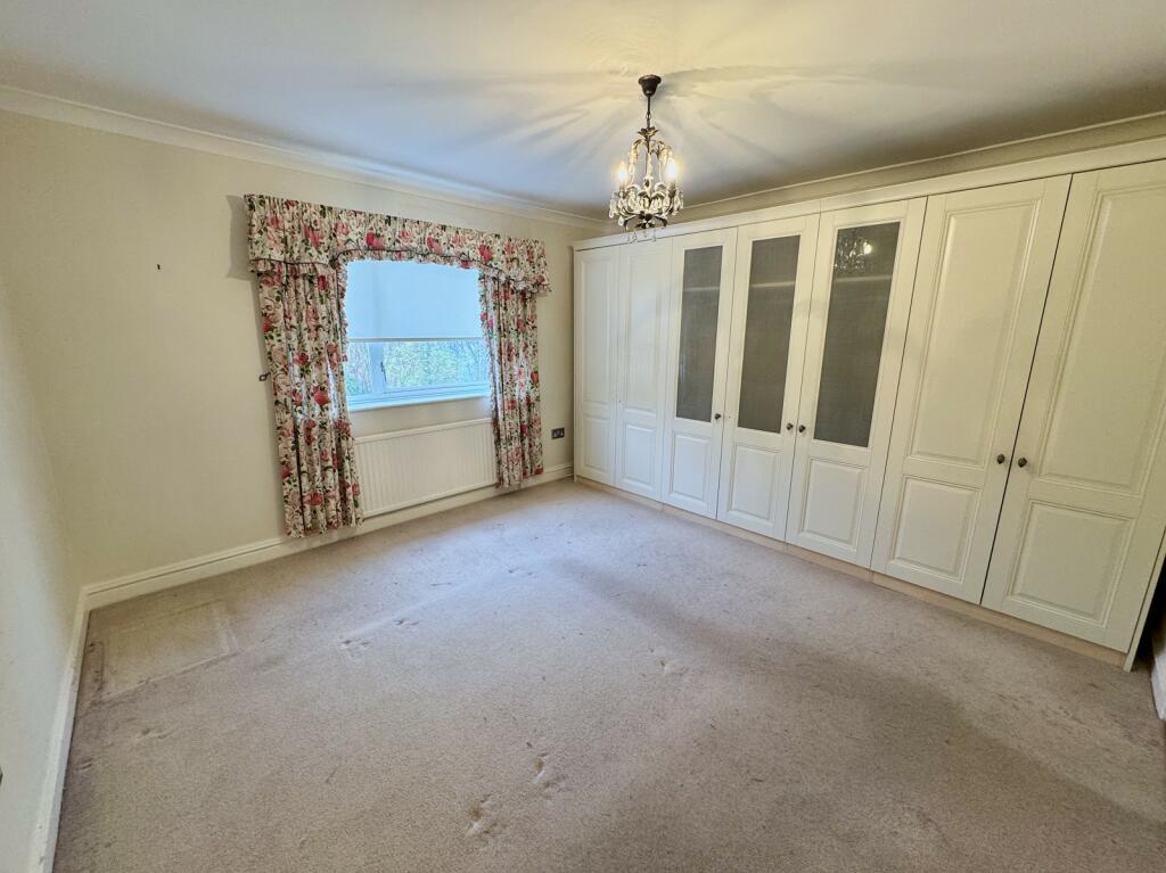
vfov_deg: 85.6
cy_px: 436
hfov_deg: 102.1
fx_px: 471
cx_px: 583
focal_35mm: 14
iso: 200
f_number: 2.2
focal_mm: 2.22
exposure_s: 1/50
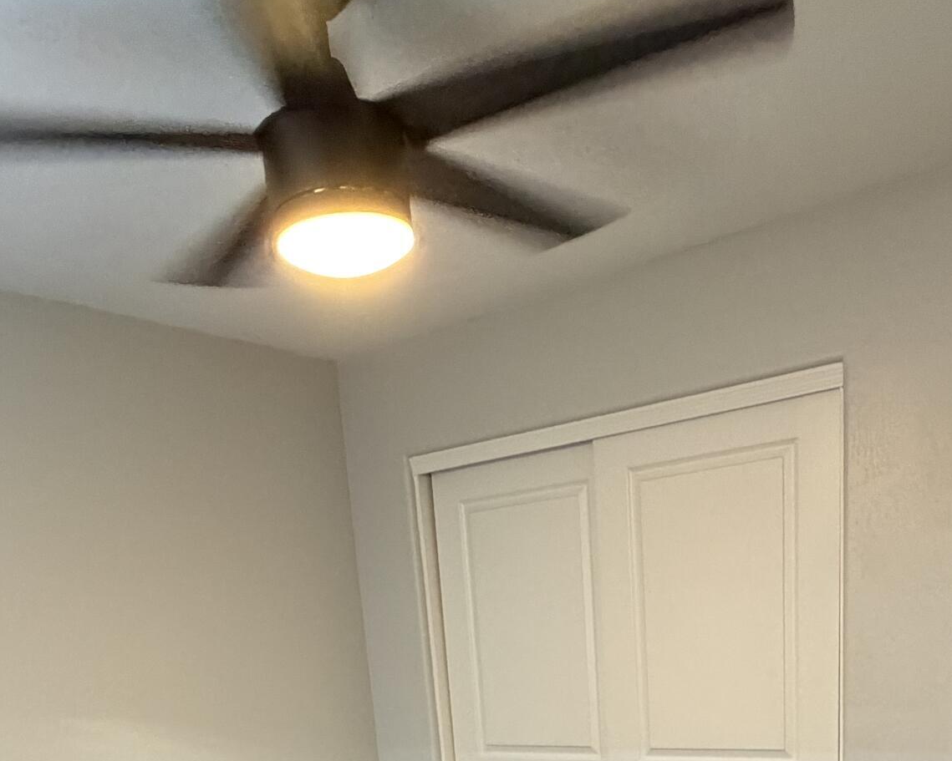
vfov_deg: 34.3
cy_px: 878
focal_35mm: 36
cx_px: 517
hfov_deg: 50.2
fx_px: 1014
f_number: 2.2
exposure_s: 1/60
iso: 500
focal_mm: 2.22
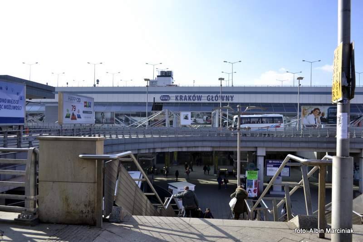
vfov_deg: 48.0
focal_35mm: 27
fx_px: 272
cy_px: 121
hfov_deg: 67.4
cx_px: 182
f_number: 5
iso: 400
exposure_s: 1/1250
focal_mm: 18
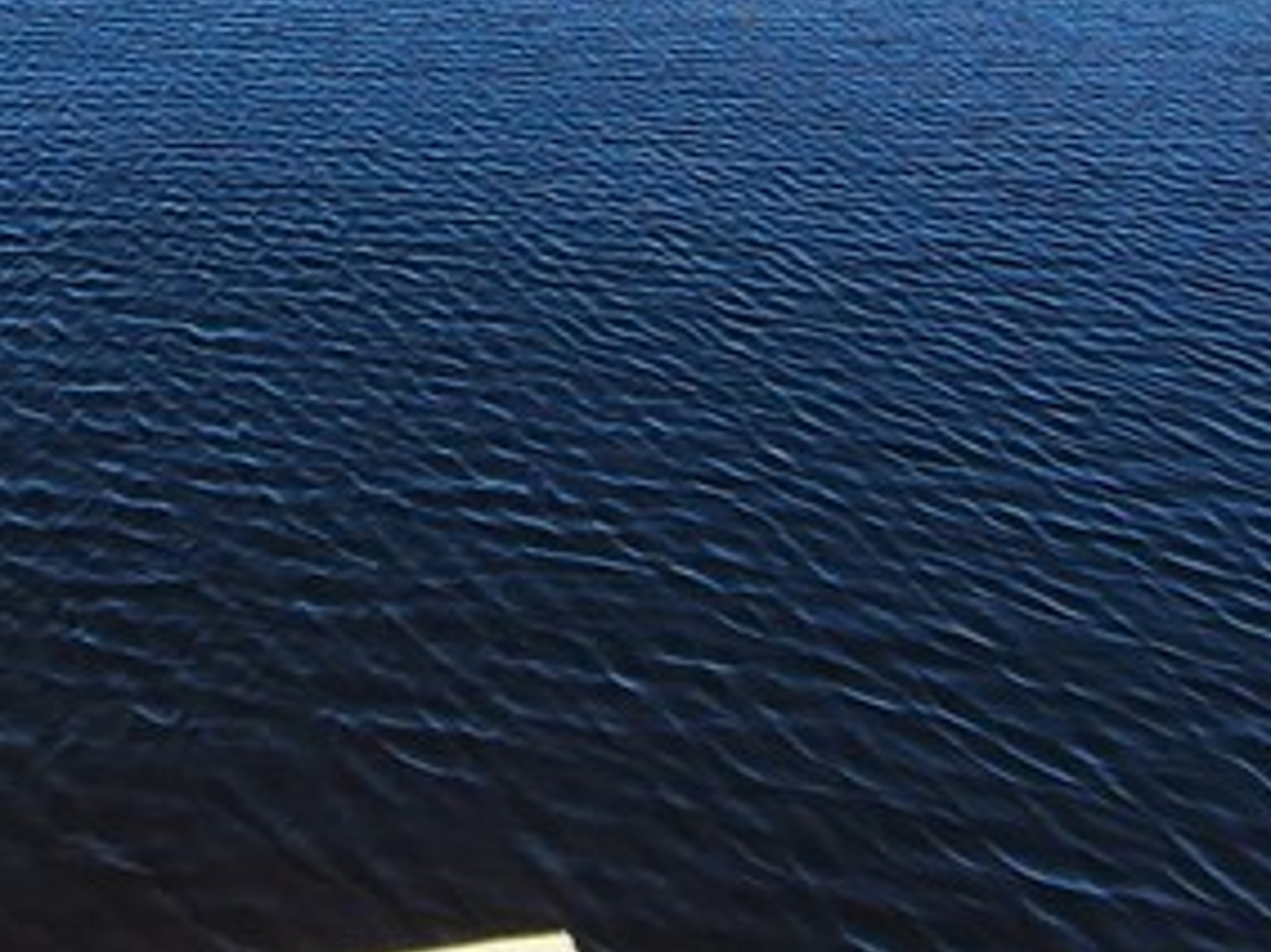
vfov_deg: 25.8
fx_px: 1725
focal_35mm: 47
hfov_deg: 39.0
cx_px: 269
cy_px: -332
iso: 50
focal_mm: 2.2
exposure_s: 1/1414
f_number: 2.2
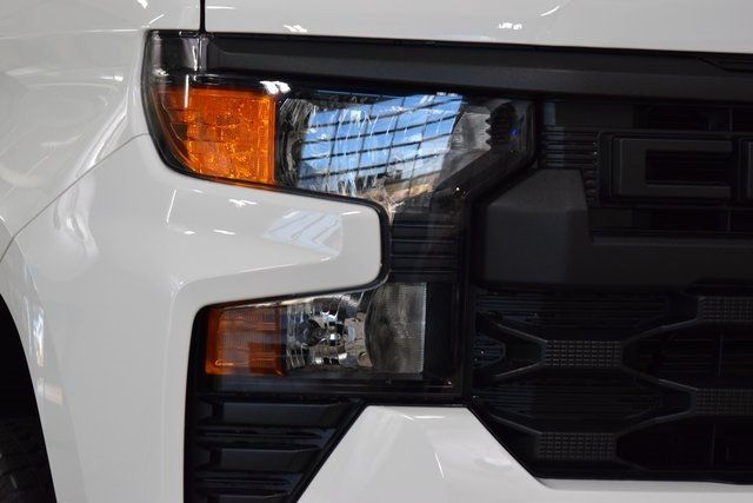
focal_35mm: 105
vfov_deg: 13.0
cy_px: 252
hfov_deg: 19.5
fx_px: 2197
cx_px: 376
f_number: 7.1
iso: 1600
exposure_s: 1/125
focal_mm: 70
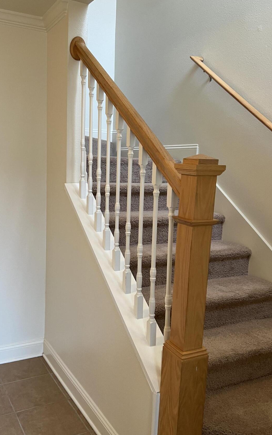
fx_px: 391
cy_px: 221
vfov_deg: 58.1
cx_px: 97
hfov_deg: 38.0
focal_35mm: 33
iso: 100
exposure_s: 1/60
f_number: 1.5
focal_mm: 5.7
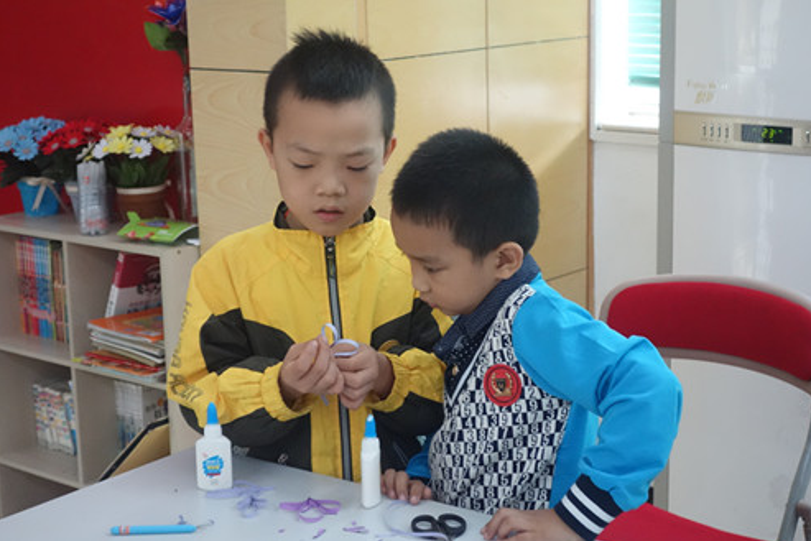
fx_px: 1622
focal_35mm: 72
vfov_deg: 18.9
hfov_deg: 28.1
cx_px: 408
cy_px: 272
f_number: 4
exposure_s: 1/80
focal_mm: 26.26
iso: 2500
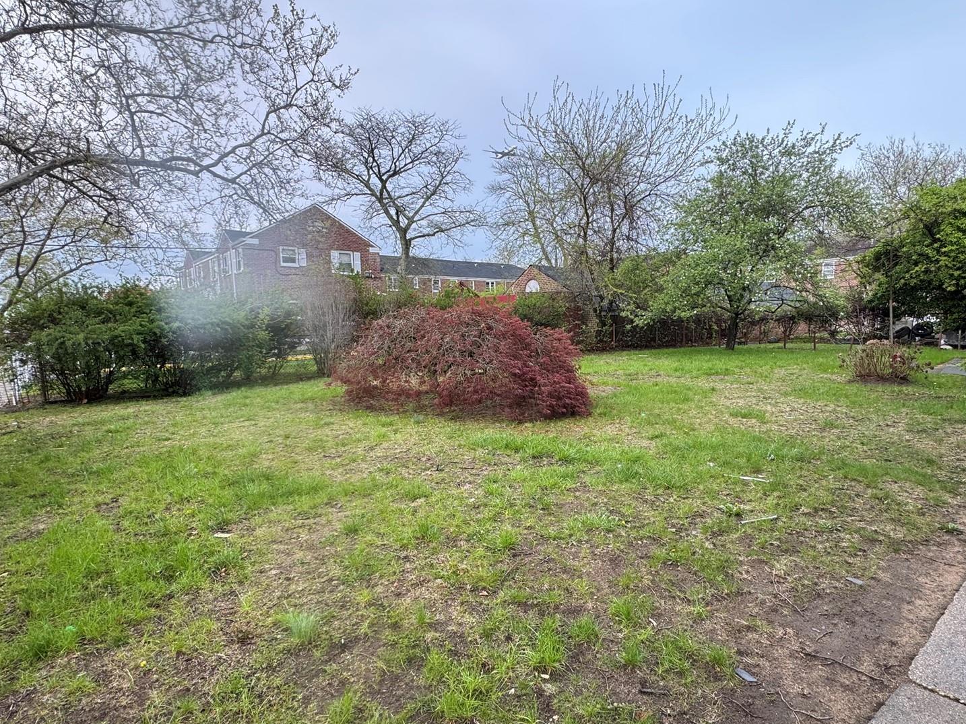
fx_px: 558
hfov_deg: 81.7
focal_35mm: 20
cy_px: 398
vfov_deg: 65.8
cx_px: 507
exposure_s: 1/99
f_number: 2.2
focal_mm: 2.22
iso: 50
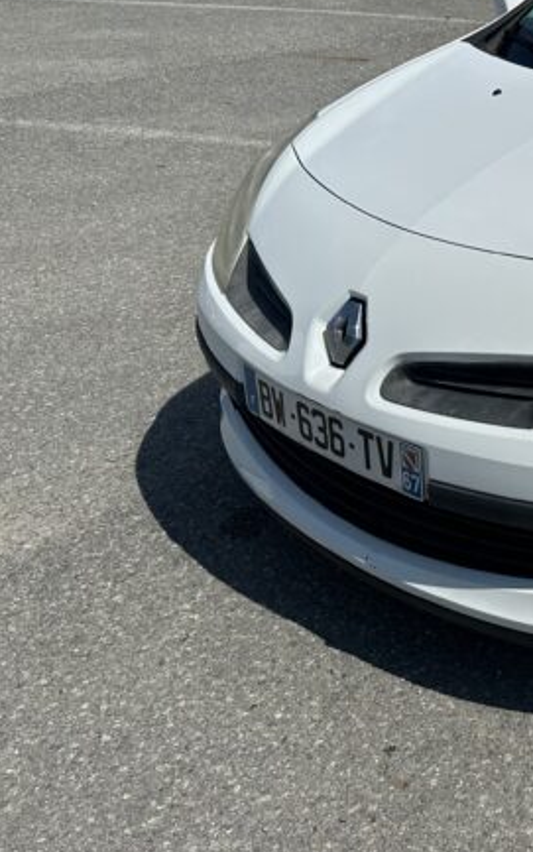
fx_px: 1091
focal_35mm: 47
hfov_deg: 23.7
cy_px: 277
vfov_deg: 42.0
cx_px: 722
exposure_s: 1/15625
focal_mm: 6.86
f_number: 1.78
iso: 80
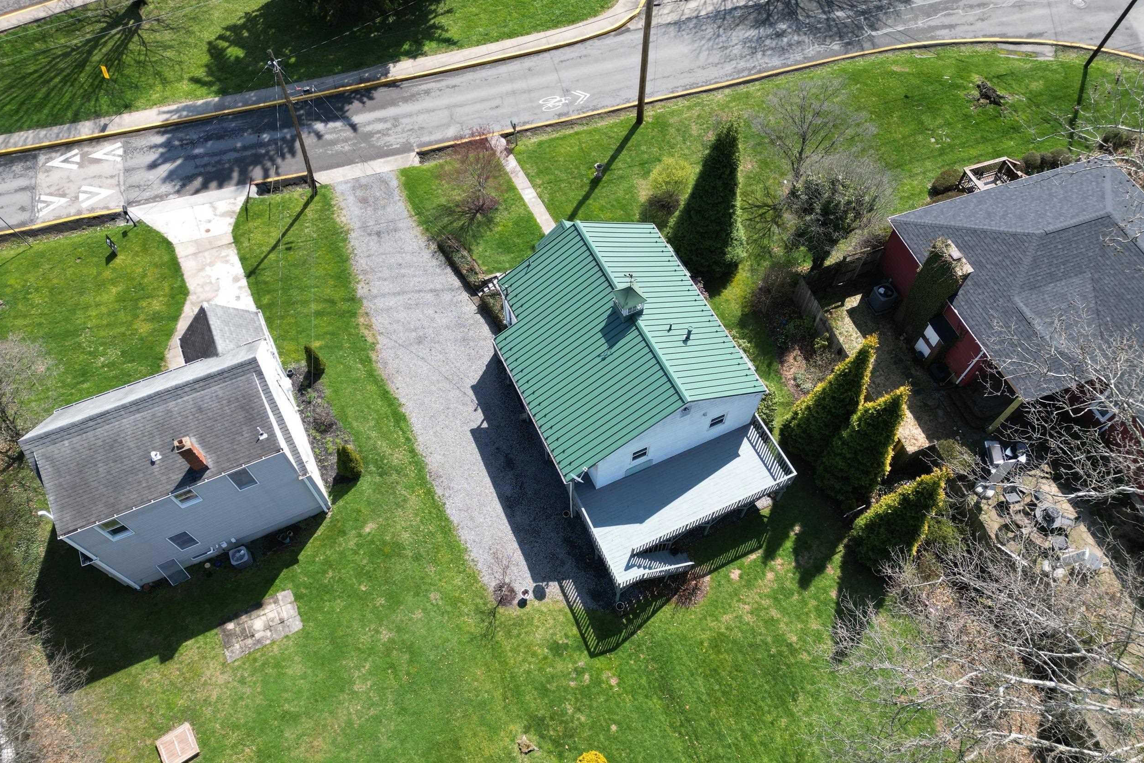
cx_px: 572
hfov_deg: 71.5
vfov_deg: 51.2
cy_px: 408
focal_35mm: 25
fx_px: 794
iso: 110
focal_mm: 6.72
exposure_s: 1/1250
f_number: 1.7
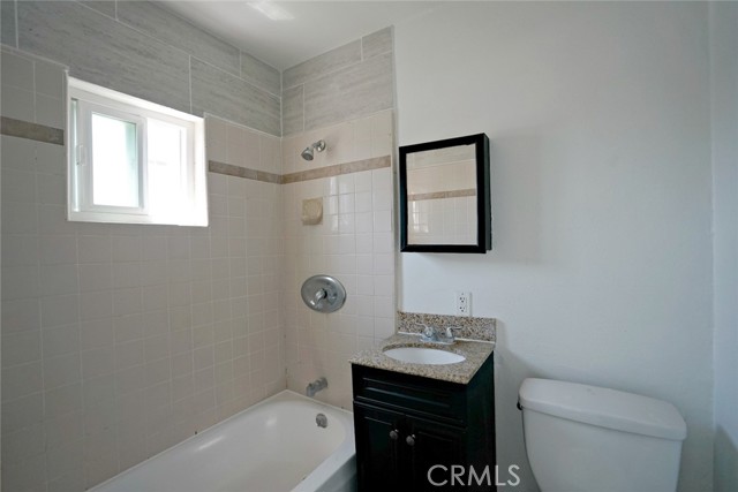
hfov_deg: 96.7
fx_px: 328
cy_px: 246
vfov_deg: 73.8
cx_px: 369
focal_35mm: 16
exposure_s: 1/160
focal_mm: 16
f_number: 4
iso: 640
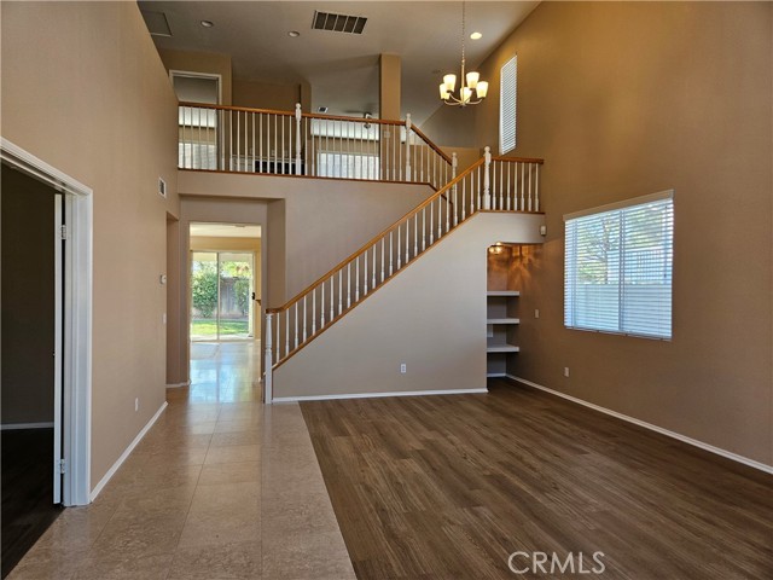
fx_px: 514
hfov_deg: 73.9
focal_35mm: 23
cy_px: 290
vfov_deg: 58.9
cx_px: 386
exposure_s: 1/120
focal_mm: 5.4
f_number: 1.8
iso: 100
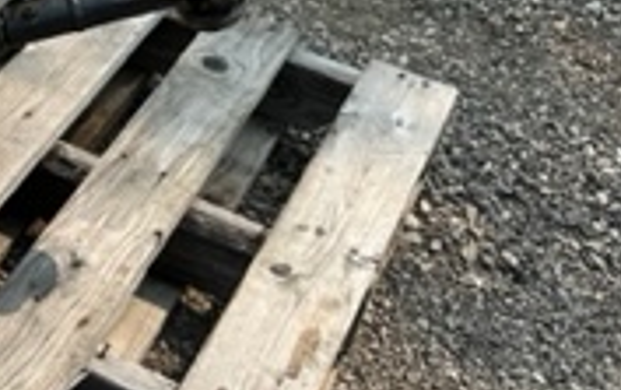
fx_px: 1559
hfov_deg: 19.3
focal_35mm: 92
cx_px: -347
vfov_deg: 13.6
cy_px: -141
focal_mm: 6.86
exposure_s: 1/2882
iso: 80
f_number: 1.78
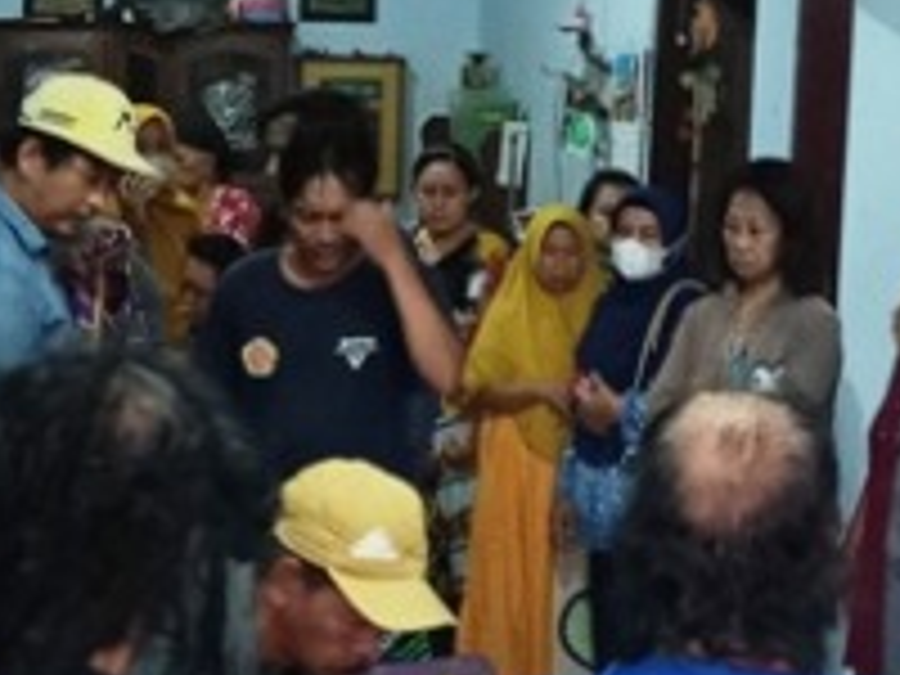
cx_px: 380
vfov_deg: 17.1
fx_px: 2236
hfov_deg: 22.7
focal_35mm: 86
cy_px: 225
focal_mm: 4.71
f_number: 1.79
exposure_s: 1/50
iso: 913
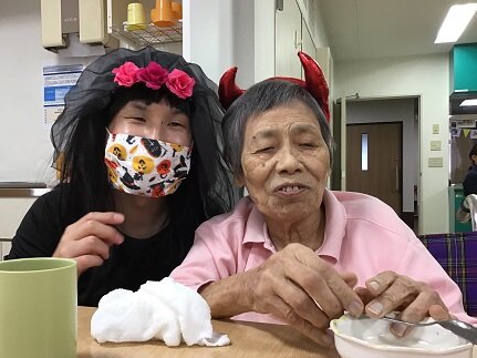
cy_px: 191
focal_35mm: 36
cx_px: 205
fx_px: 496
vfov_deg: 39.6
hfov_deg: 51.2
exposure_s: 1/30
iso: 50
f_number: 2.4
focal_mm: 3.3
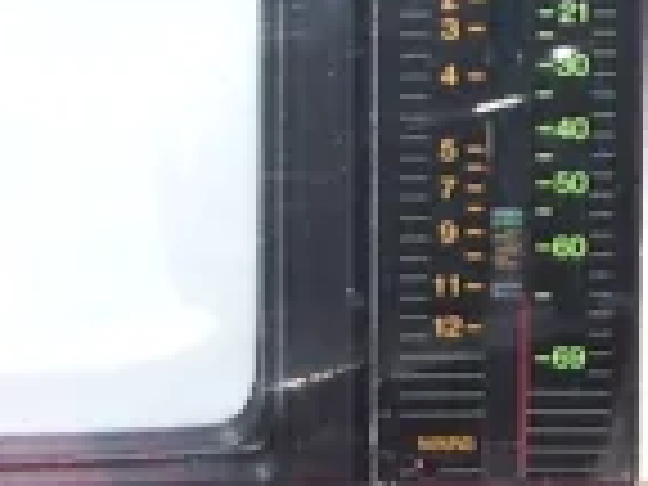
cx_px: 832
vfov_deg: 6.4
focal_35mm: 233
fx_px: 4362
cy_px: 202
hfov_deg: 8.4
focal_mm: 5.8
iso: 100
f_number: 2.6
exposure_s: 1/40
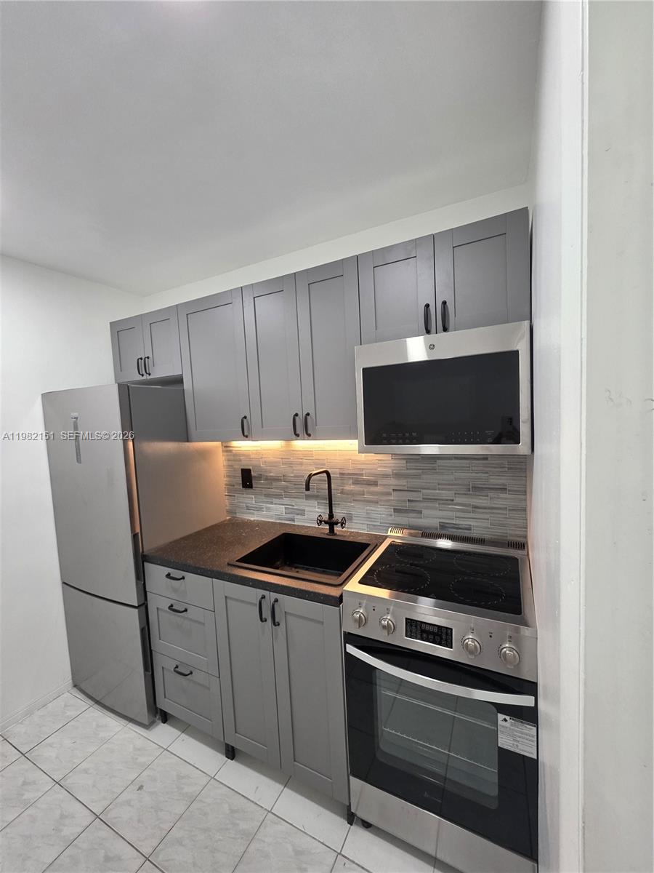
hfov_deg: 89.9
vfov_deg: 106.2
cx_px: 327
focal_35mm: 13
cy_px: 436
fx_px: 327
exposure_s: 1/120
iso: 200
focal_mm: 2.2
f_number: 1.9
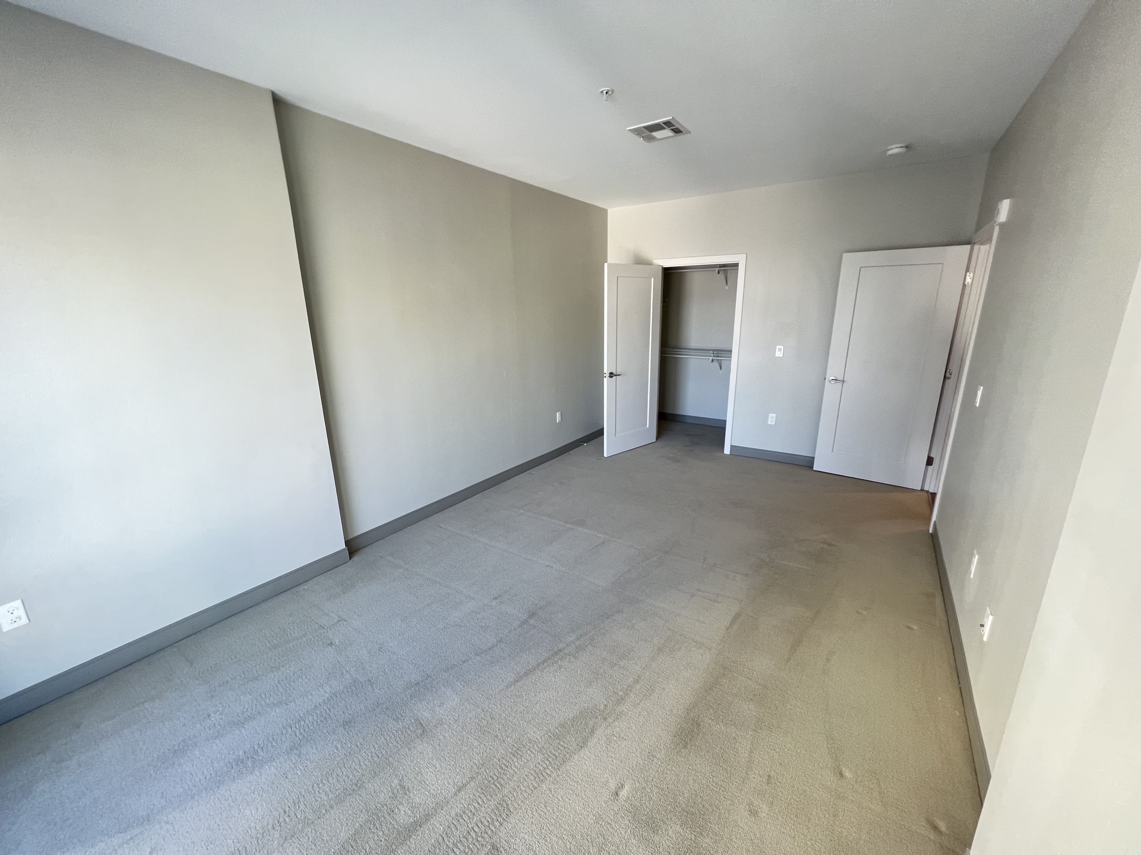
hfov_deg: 106.2
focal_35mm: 13
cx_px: 570
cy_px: 428
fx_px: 429
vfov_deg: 89.9
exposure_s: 1/121
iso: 250
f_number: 1.8
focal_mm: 1.57
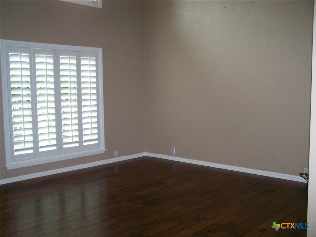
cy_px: 118
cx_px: 158
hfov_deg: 49.0
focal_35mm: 38
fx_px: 347
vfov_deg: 37.7
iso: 160
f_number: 2.8
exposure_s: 1/60
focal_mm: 6.3
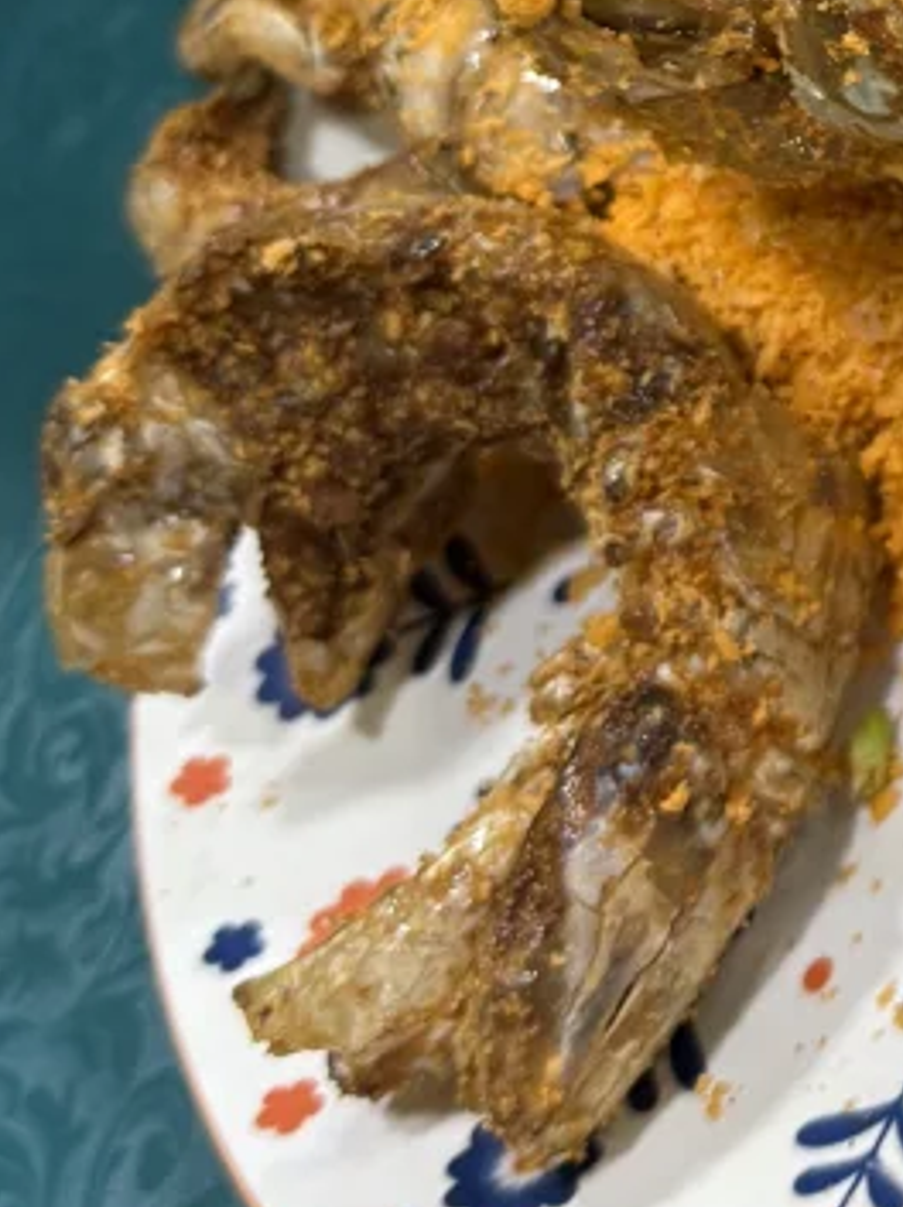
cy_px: -274
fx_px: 3415
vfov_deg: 18.9
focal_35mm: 98
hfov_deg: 13.8
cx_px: 1478
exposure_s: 1/50
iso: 125
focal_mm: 6.76
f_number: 1.78
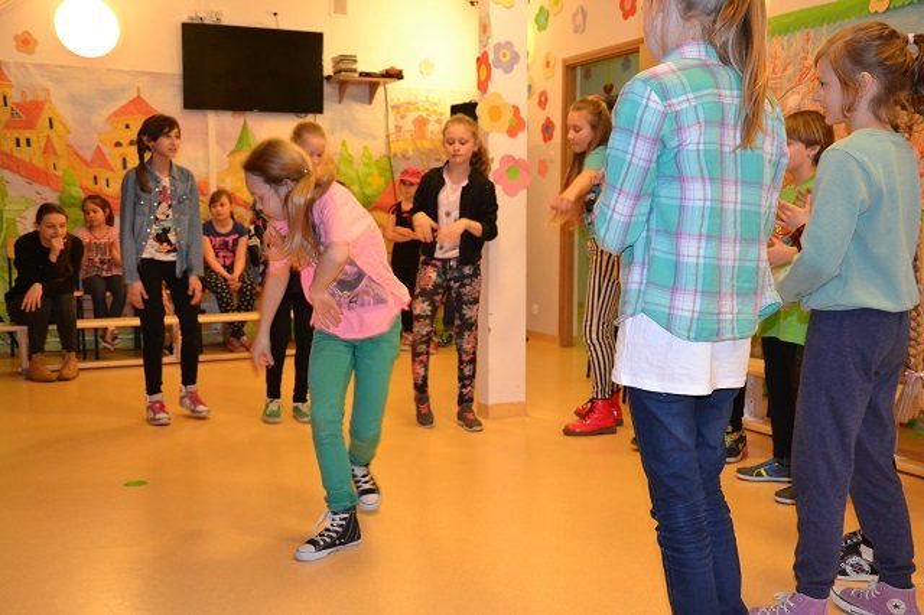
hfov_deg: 49.6
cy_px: 308
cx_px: 462
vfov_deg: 34.2
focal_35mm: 39
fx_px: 1000
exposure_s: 1/60
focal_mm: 26
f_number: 4
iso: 2200
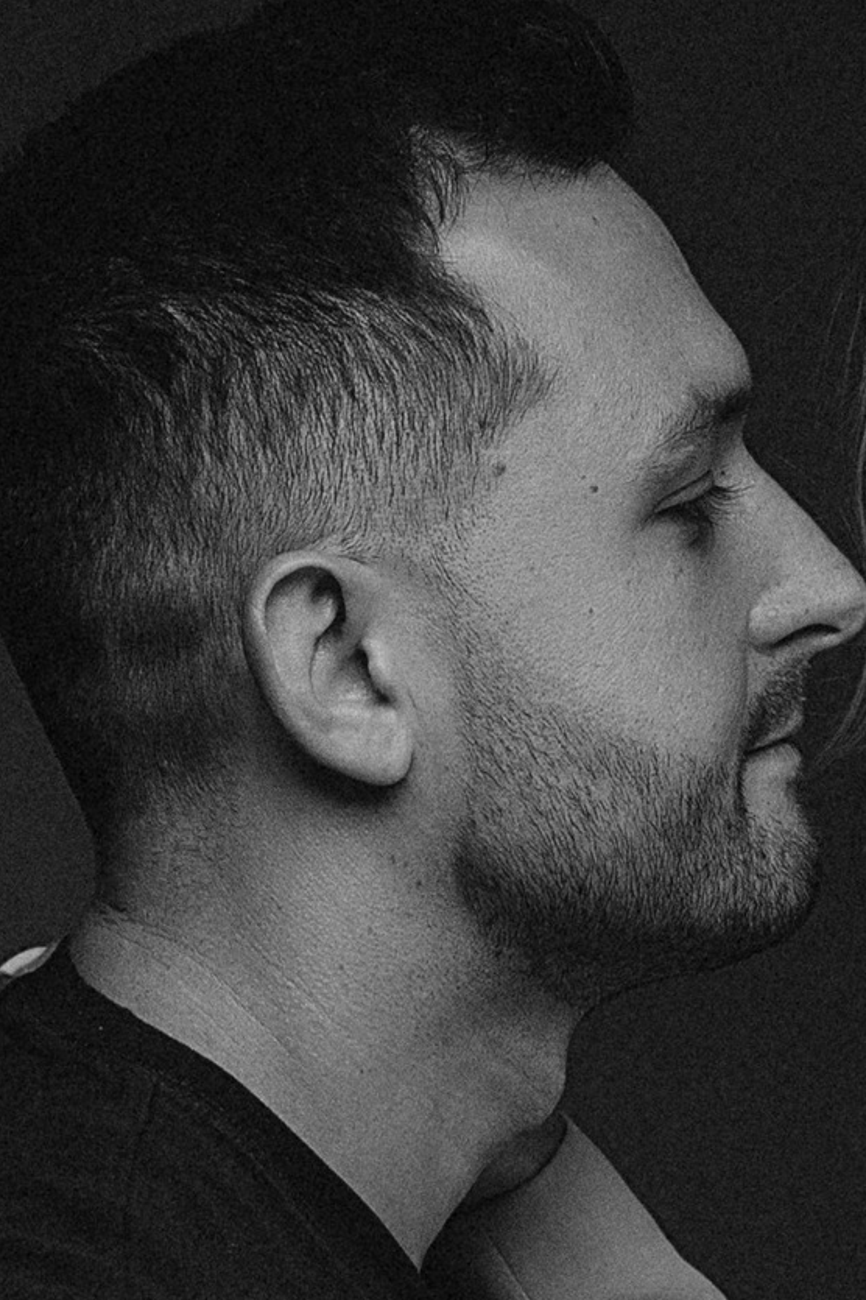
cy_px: 1885
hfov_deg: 5.1
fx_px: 9633
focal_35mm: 267
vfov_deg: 7.6
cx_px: 927
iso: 200
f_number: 5
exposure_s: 1/160
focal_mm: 58
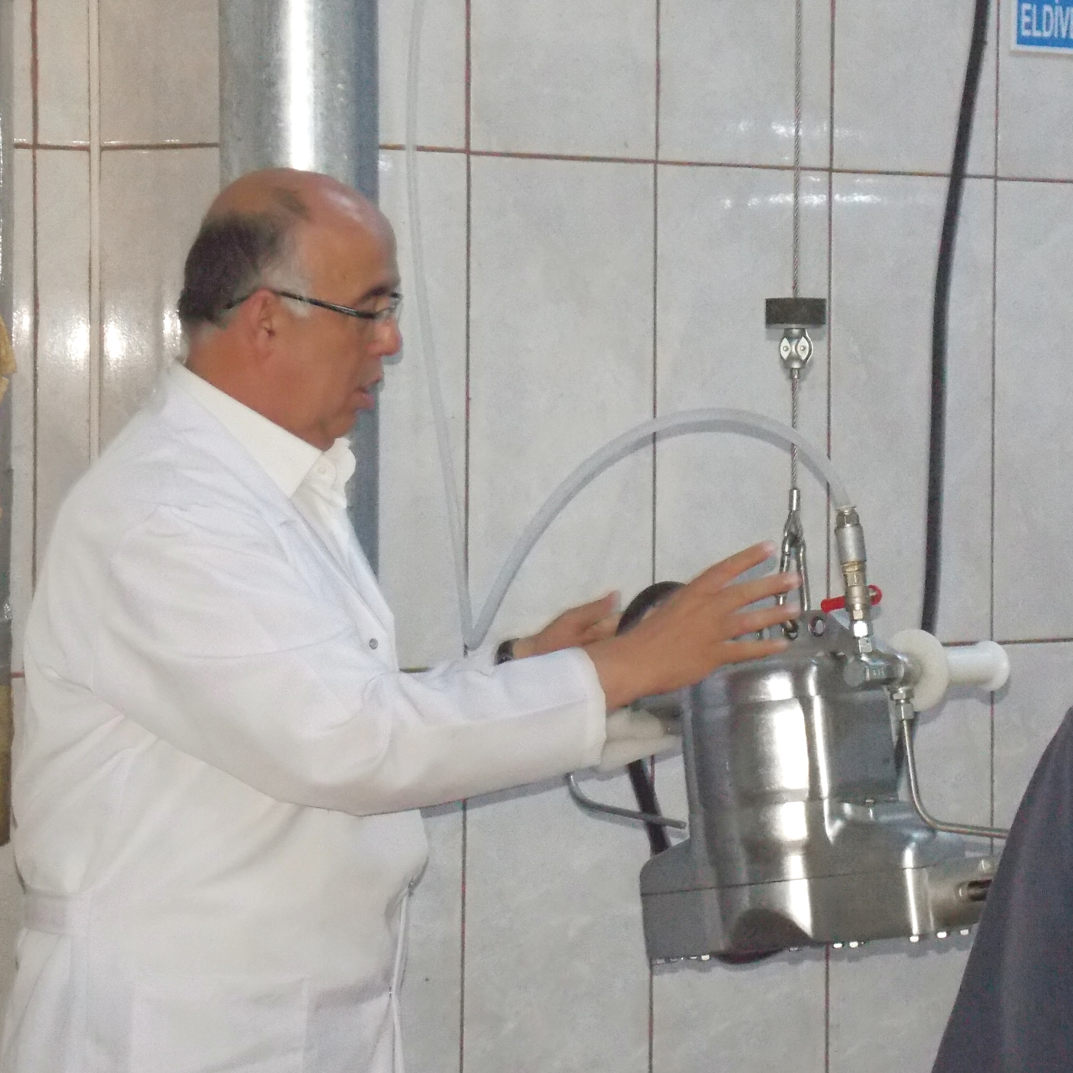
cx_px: 729
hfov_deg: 13.3
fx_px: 4594
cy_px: 493
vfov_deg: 13.3
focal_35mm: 131
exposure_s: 1/30
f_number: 4.6
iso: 500
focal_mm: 17.2
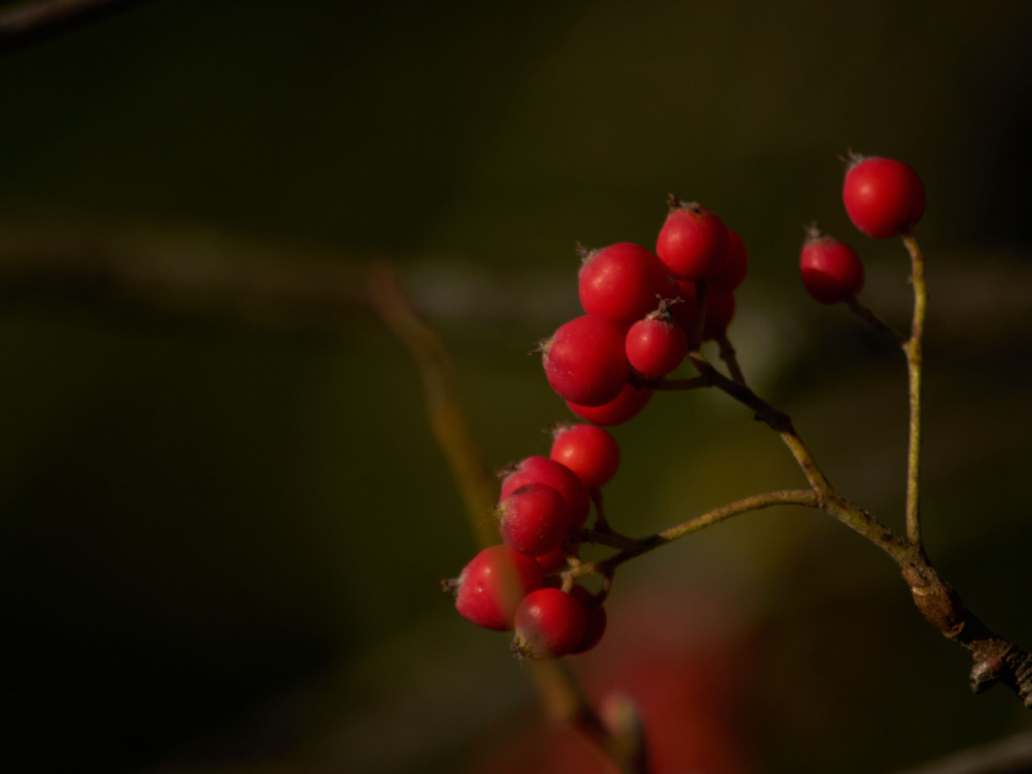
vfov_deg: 1.5
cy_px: 387
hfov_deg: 2.0
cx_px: 558
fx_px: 29071
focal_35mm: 975
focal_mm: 600
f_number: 11
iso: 400
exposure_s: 1/1000
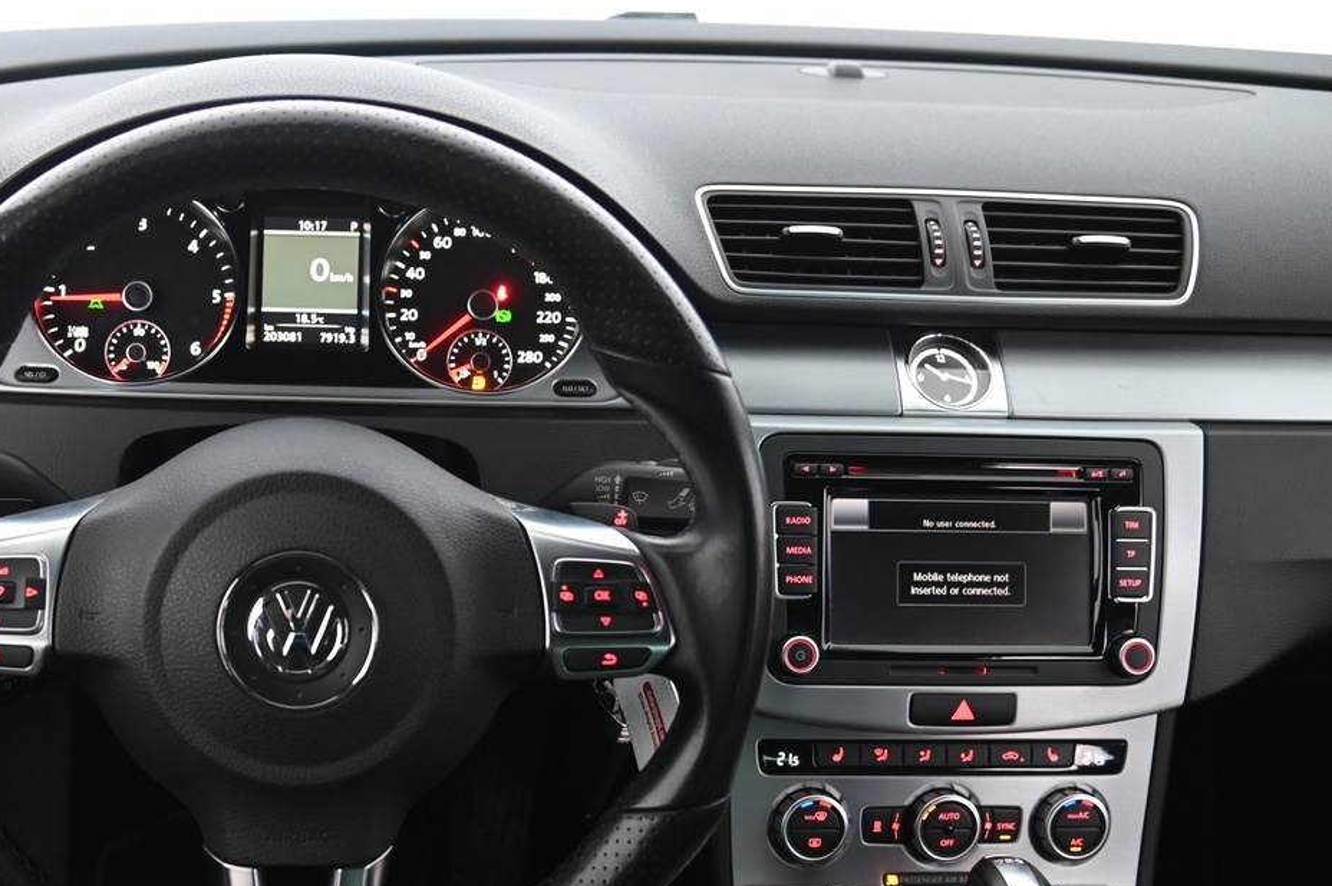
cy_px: 623
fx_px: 1553
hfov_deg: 44.5
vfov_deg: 31.5
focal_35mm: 42
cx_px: 300
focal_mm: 24
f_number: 4
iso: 2000
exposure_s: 1/15
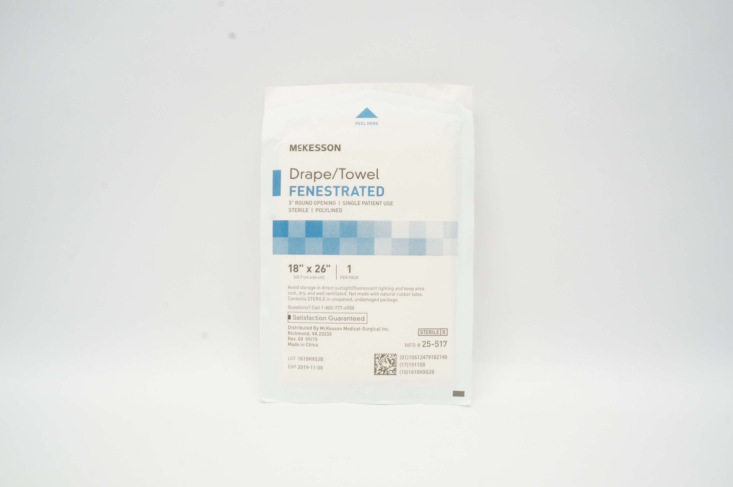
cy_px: 244
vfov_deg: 47.8
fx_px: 549
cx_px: 366
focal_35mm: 27
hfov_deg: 67.4
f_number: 14
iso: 800
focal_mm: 18
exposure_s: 1/13
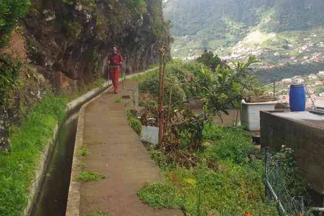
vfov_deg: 26.2
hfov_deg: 39.0
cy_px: 51
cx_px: 150
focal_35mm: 51
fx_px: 457
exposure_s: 1/50
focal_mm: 21
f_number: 5.6
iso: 200
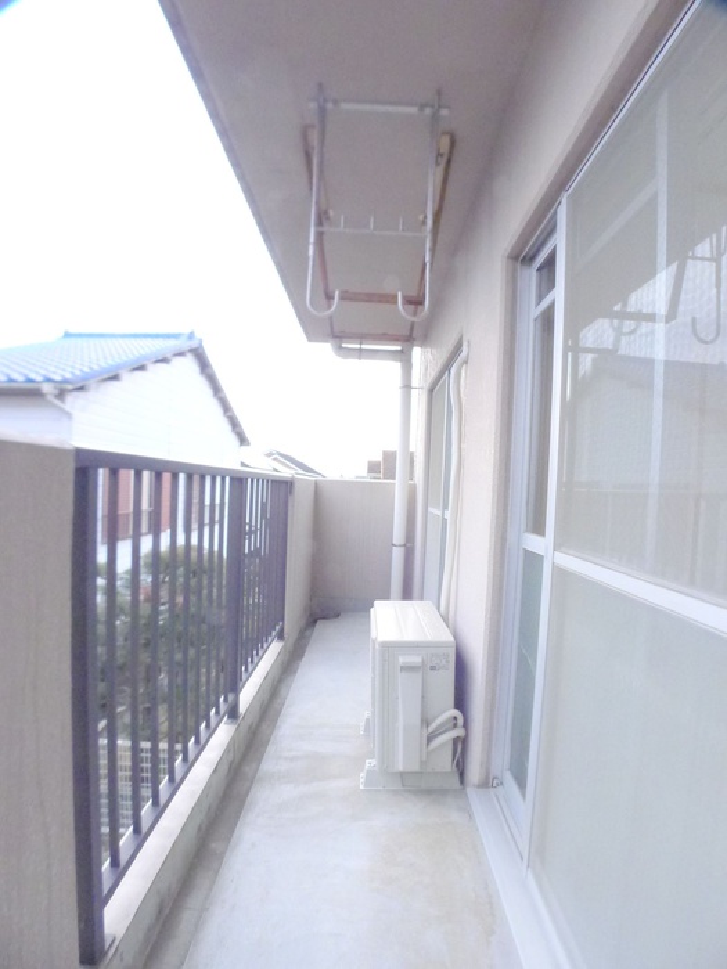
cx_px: 364
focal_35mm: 24
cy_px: 484
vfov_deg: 71.6
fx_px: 672
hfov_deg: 56.8
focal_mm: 5.1
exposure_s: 1/500
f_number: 4
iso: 800
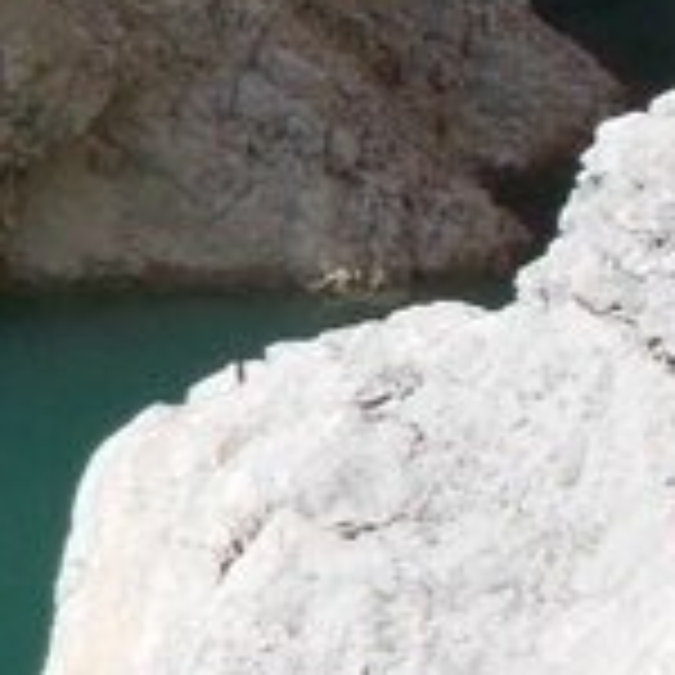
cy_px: 194
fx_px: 5140
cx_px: -958
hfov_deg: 7.1
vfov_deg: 7.5
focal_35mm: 233
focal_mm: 9
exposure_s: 1/500
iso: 80
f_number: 4.5
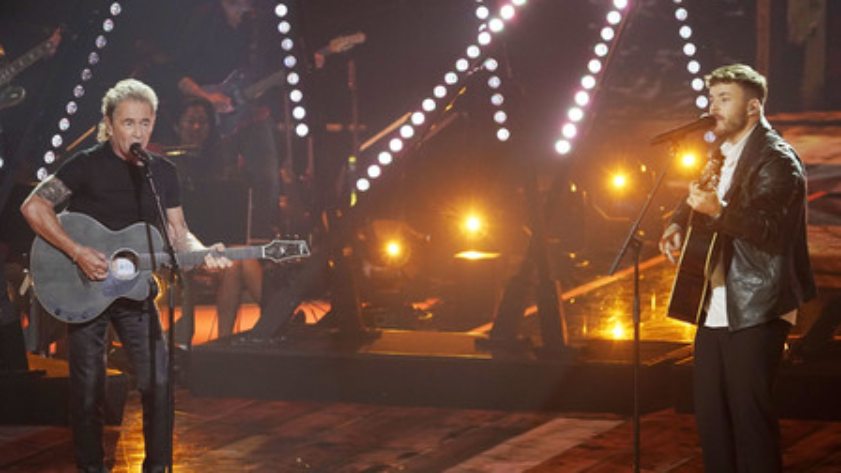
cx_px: 420
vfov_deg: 4.4
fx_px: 6199
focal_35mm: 278
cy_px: 229
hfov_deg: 7.8
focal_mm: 264
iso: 4000
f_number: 5.6
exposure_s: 1/160
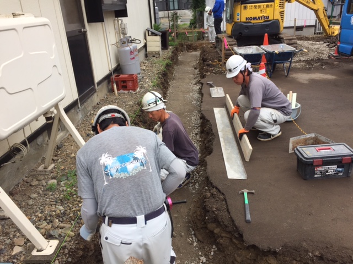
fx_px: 296
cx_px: 176
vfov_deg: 48.2
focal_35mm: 29
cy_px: 132
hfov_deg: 61.7
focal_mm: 4.15
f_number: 2.2
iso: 32
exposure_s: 1/416
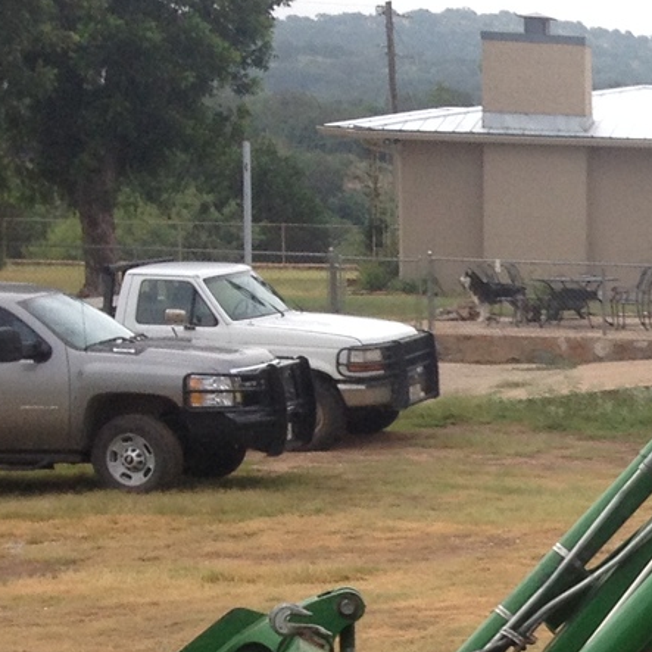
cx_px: 1392
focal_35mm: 143
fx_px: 3047
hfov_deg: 10.9
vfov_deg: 12.1
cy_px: 618
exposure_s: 1/812
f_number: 2.4
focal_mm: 4.28
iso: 50
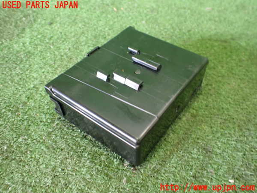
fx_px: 223
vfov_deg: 46.8
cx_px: 128
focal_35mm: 30
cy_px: 96
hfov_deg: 60.0
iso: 800
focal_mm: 5.4
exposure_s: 1/40
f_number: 2.3
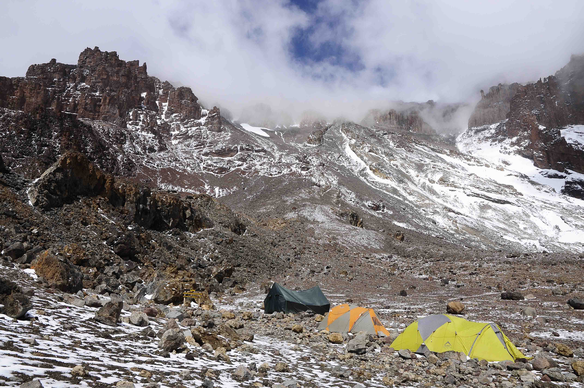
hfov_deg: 67.4
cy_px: 194
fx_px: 437
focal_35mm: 27
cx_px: 292
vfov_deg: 47.8
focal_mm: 18
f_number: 14
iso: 250
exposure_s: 1/320
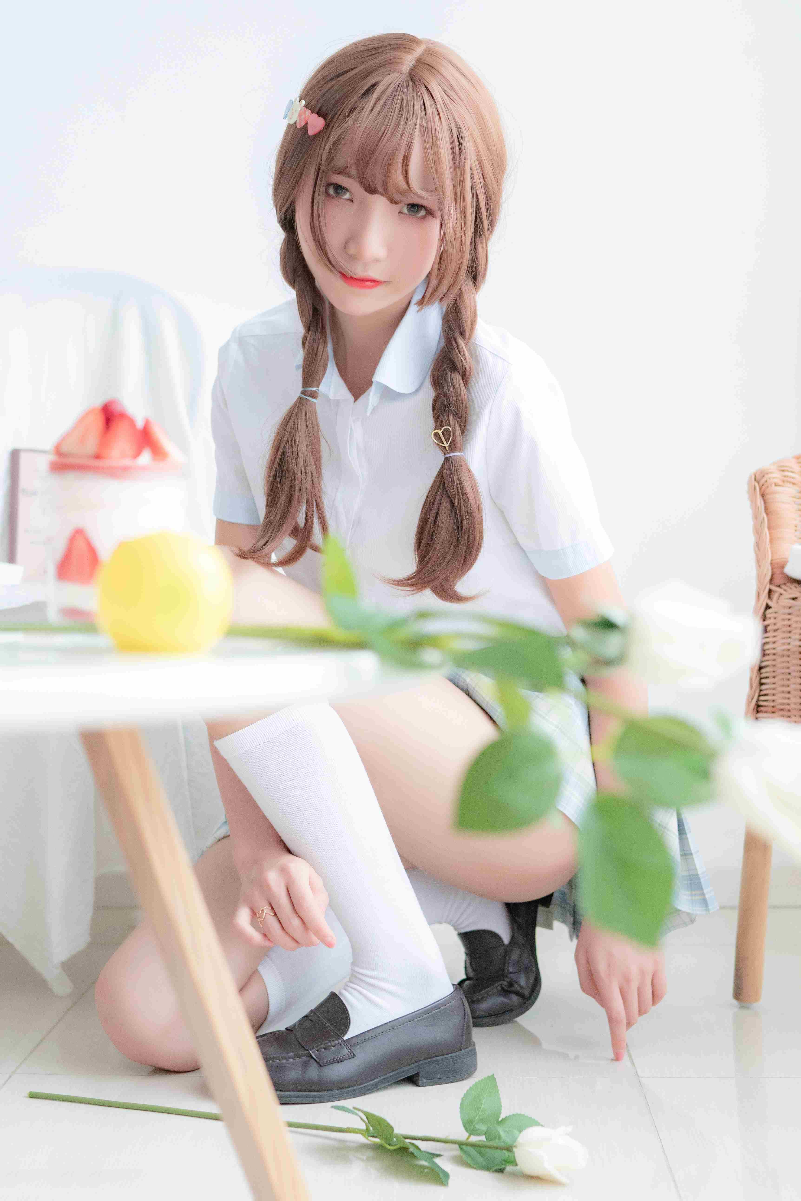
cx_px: 400
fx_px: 1734
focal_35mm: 52
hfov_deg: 26.0
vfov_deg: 38.2
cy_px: 600
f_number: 2.5
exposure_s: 1/60
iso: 800
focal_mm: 35
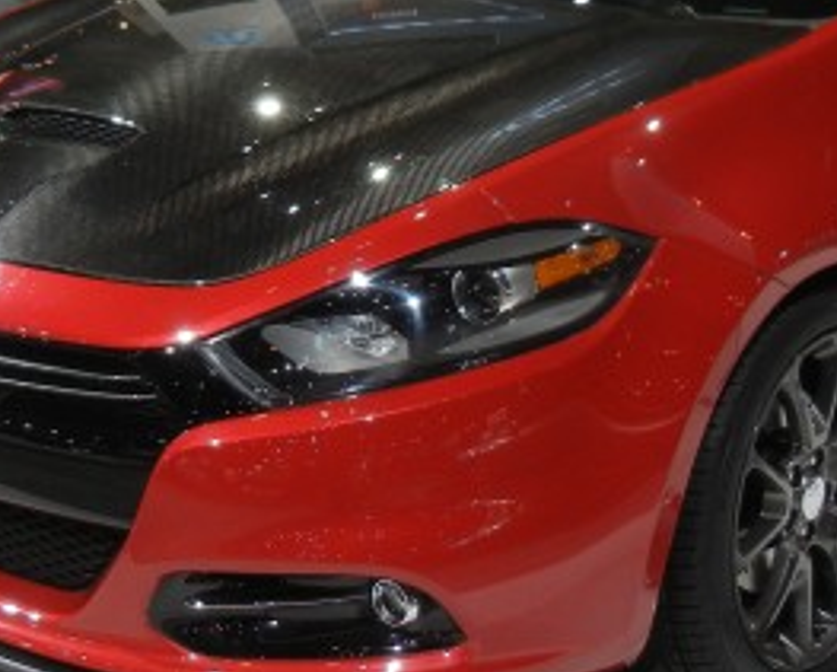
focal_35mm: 89
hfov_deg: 21.4
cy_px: 134
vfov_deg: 17.2
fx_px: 2207
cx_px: 341
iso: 160
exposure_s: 1/65.3
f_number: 3.5
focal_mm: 5.4
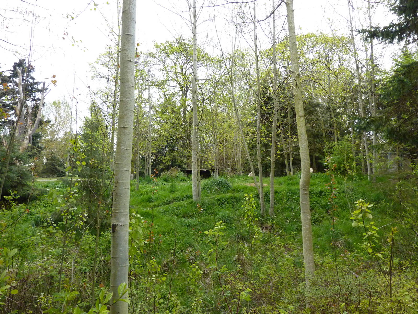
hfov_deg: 69.4
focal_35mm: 25
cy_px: 157
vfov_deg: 54.9
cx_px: 209
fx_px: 302
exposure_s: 1/500
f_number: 3.3
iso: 320
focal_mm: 4.1
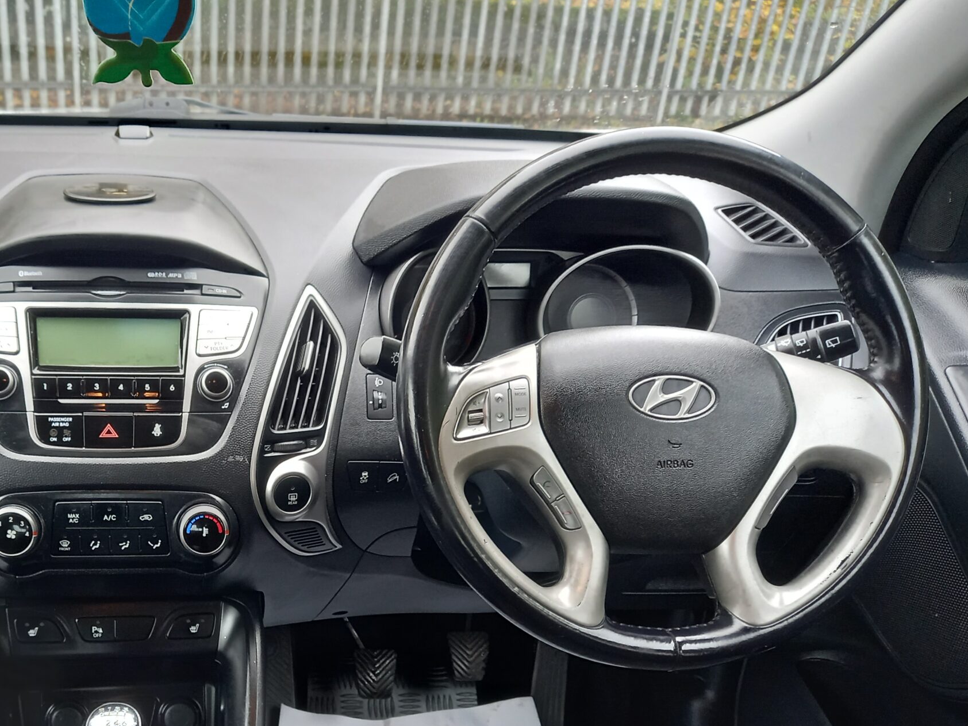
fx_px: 1063
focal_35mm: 38
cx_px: 248
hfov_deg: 47.3
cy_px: 523
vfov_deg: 37.0
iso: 200
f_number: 2
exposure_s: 1/40
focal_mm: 4.6
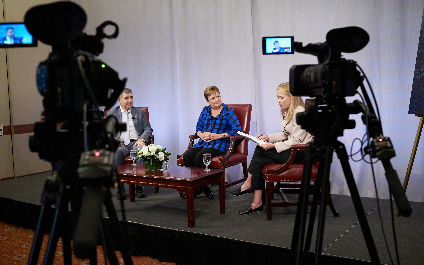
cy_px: 130
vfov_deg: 32.8
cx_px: 213
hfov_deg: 50.4
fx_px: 451
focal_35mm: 39
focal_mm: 38
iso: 12800
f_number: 5.6
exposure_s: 1/250
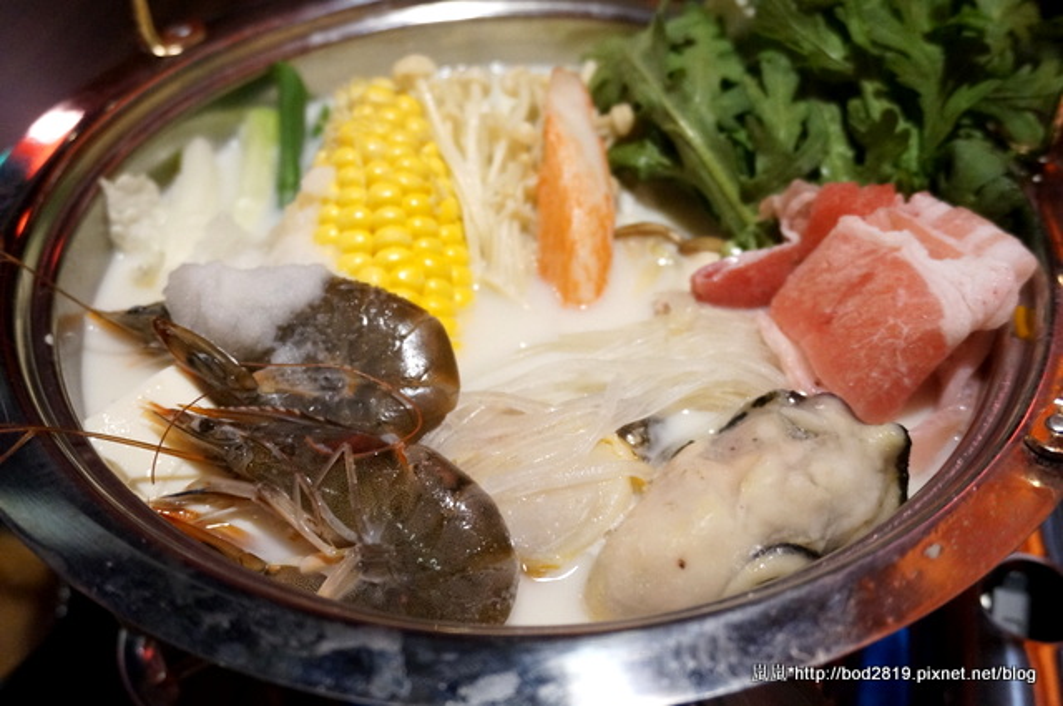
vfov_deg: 36.8
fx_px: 1062
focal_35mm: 36
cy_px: 353
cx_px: 532
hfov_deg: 53.2
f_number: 4.5
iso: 3200
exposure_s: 1/50
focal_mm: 24
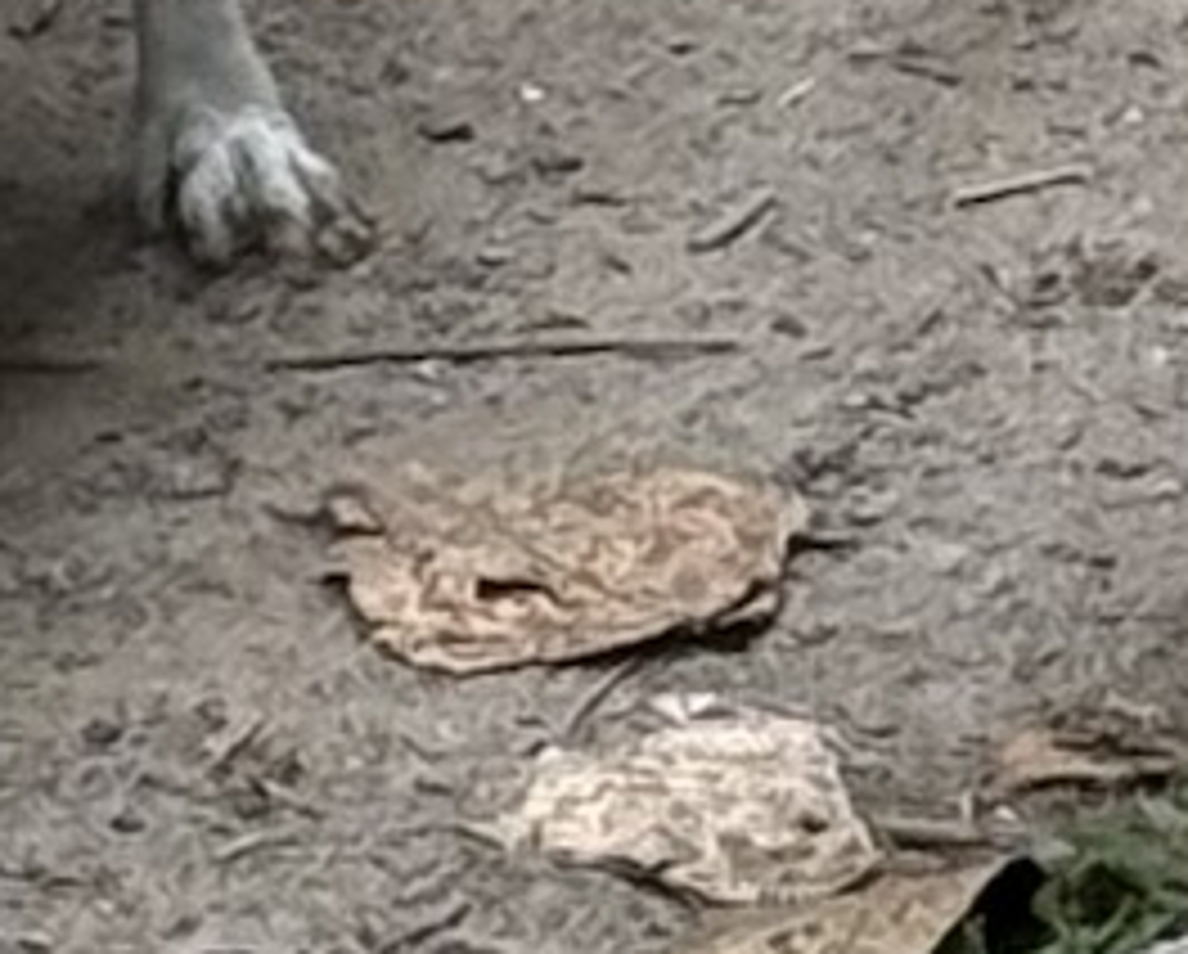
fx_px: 6866
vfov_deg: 7.7
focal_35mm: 195
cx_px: 770
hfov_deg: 9.9
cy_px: -765
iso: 100
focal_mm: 6.76
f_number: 1.78
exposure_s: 1/118
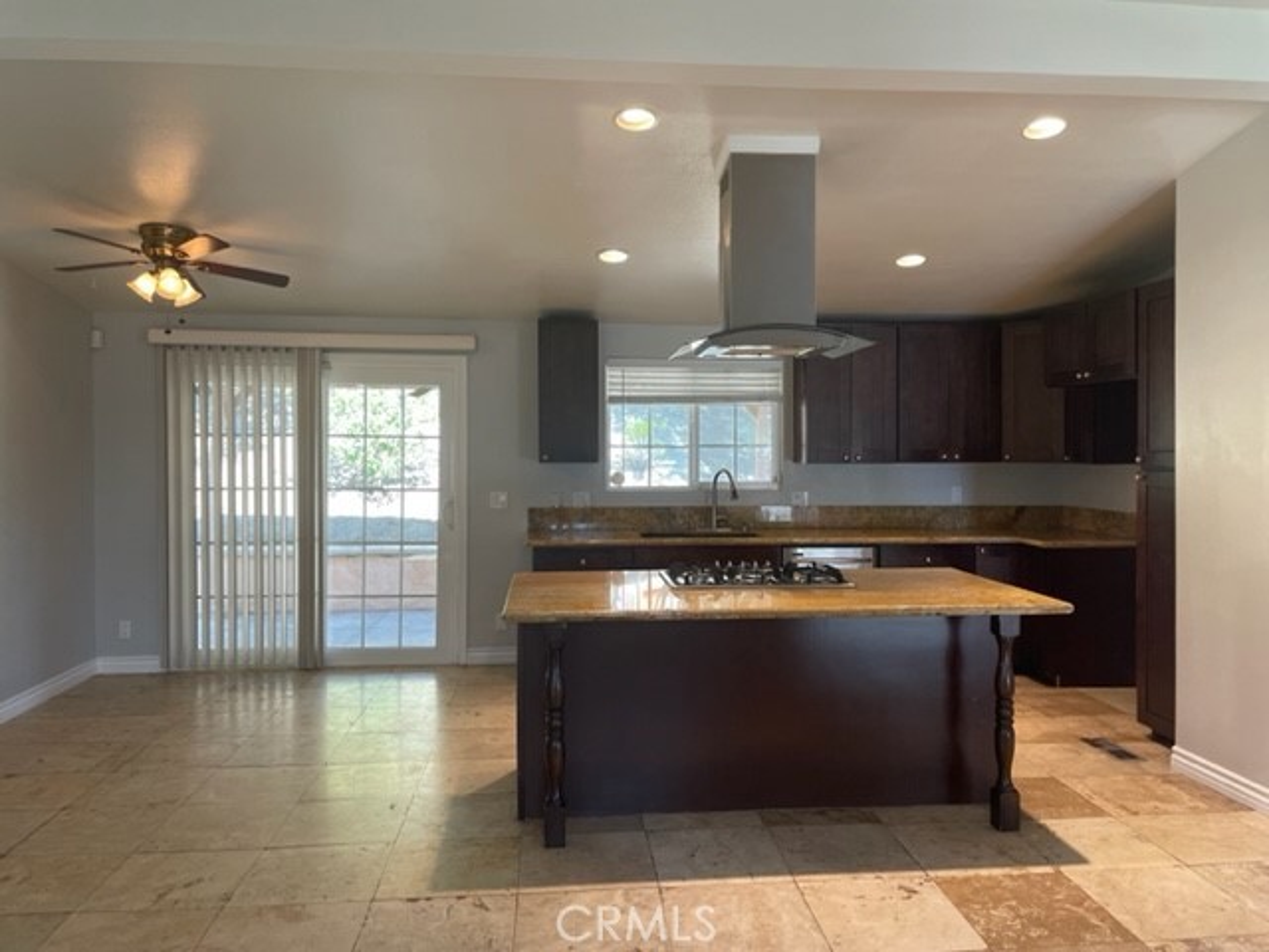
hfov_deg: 67.3
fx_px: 953
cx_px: 634
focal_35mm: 26
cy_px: 476
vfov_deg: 53.1
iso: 125
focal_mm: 4.2
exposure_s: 1/120
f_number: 1.6
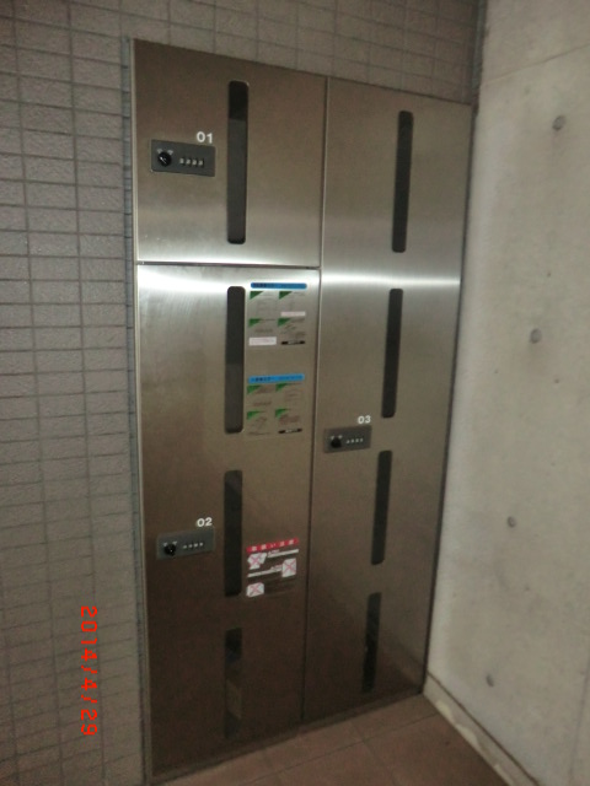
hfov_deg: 56.8
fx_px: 545
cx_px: 295
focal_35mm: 24
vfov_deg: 71.6
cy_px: 393
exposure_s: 1/15
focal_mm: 4.3
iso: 400
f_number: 3.2
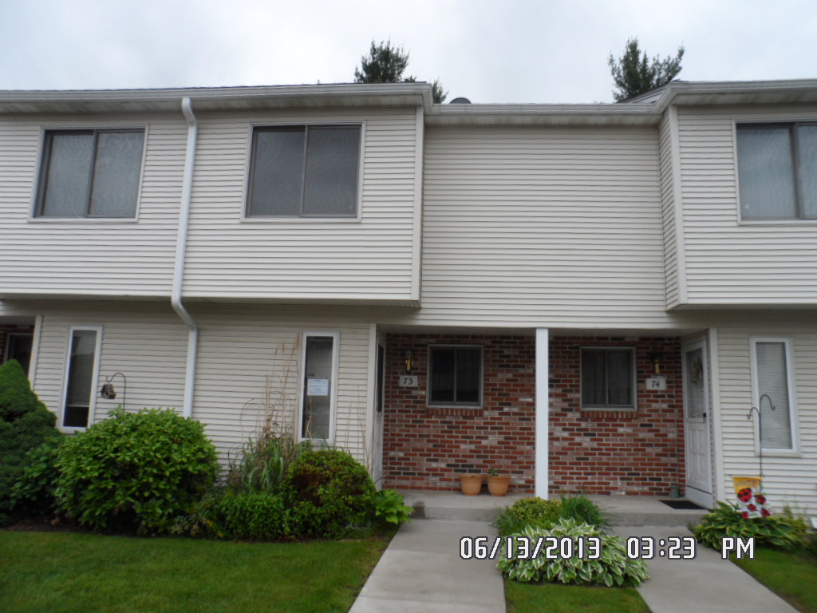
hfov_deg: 67.3
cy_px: 306
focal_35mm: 26
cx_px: 408
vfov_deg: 53.1
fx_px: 614
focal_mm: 4.9
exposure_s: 1/125
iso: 80
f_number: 3.3
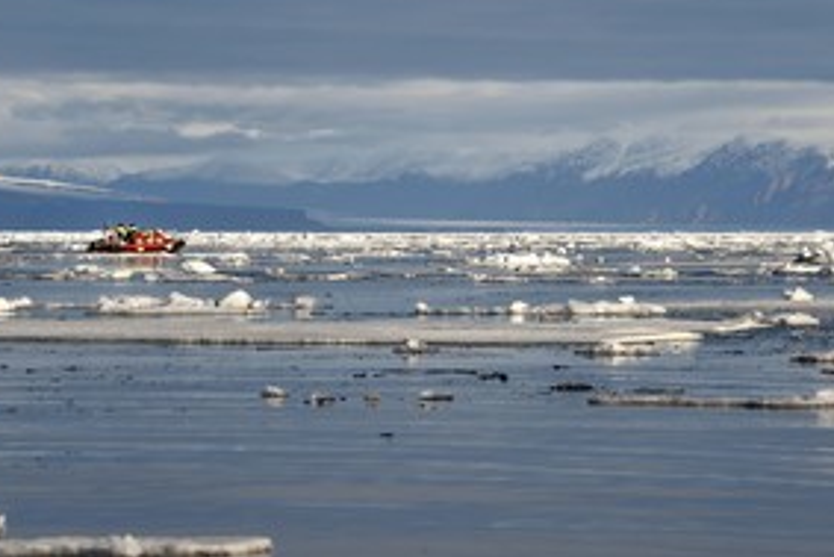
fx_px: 6884
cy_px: 274
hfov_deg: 6.9
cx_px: 433
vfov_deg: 4.6
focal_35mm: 297
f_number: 11
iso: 200
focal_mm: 200
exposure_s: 1/400
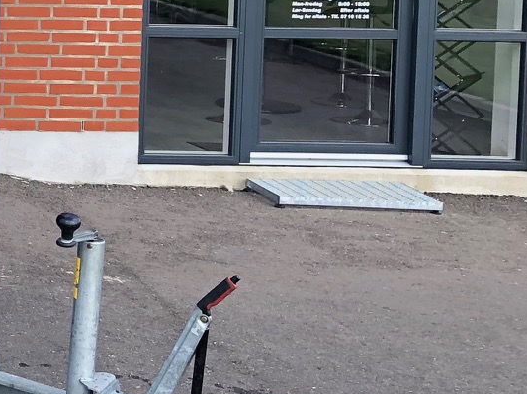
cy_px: -52
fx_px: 1613
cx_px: -448
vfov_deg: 13.6
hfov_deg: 15.6
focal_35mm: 106
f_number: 1.8
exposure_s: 1/578
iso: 20
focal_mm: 3.99
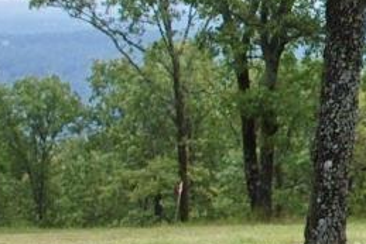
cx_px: 773
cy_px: 48
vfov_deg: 6.8
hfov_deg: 9.4
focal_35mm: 202
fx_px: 2055
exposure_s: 1/1250
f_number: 3.5
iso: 100
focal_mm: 18
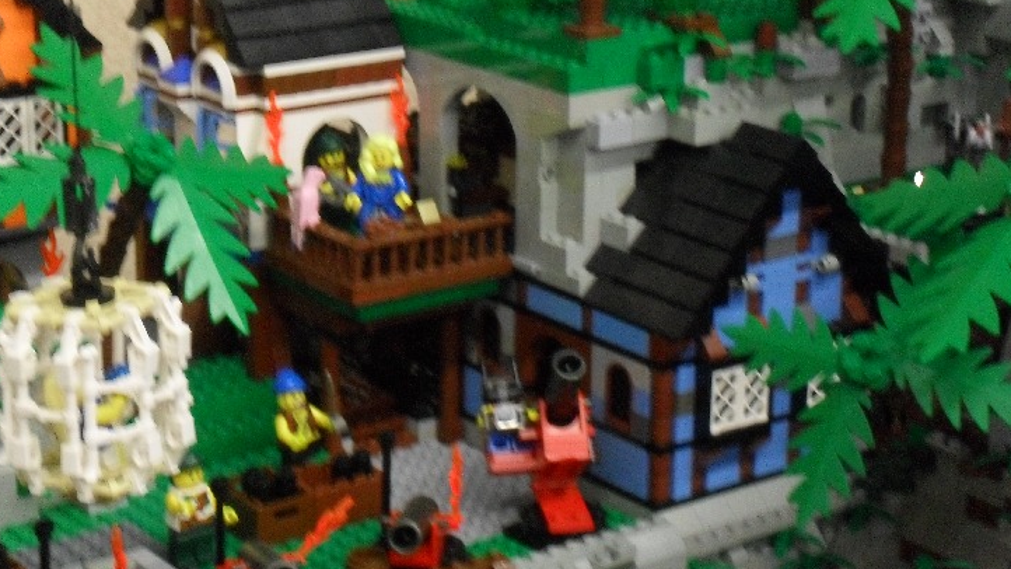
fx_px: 2493
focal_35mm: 93
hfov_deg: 22.9
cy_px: 324
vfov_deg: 13.0
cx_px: 497
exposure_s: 1/8
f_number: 5
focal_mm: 13.6
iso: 400
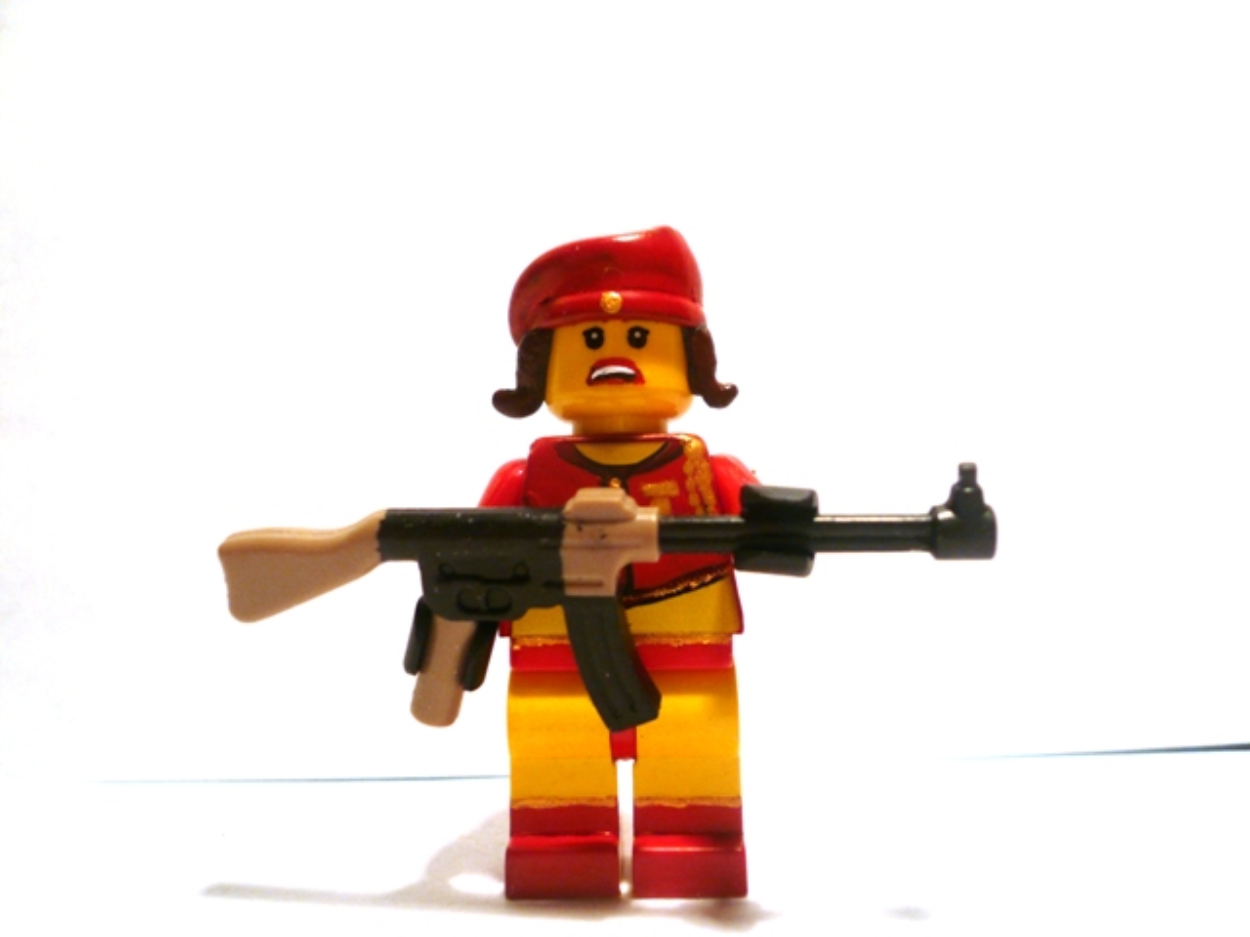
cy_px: 468
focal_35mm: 28
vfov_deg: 49.7
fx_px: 1011
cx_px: 625
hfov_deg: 63.4
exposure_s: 1/80
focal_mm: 4.6
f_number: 2.8
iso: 100
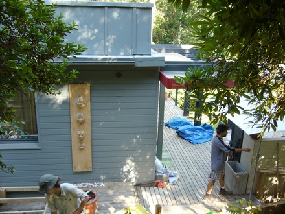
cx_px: 142
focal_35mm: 35
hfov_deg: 52.6
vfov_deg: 40.7
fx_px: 288
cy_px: 107
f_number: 2.8
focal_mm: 5.8
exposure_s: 1/40
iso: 80
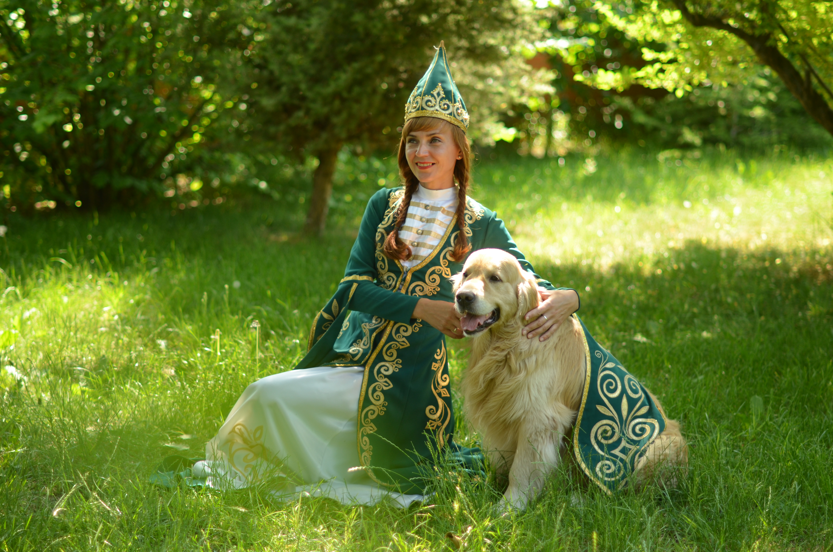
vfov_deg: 18.1
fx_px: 1732
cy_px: 276
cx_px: 416
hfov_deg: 27.0
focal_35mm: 75
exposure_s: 1/1000
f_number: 1.8
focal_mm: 50
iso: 200
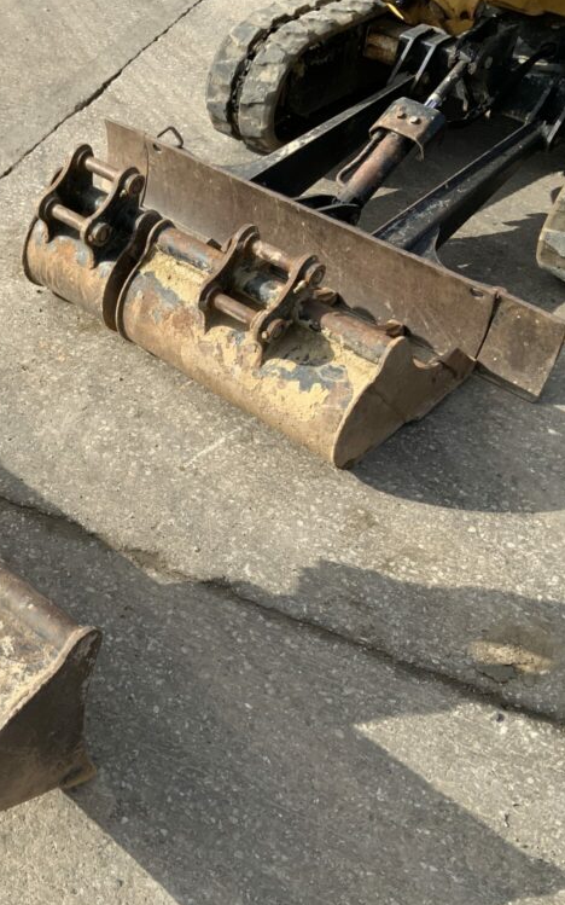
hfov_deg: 28.9
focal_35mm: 42
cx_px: 19
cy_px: 452
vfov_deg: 47.2
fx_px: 1035
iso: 16
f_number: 1.8
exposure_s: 1/1221
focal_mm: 3
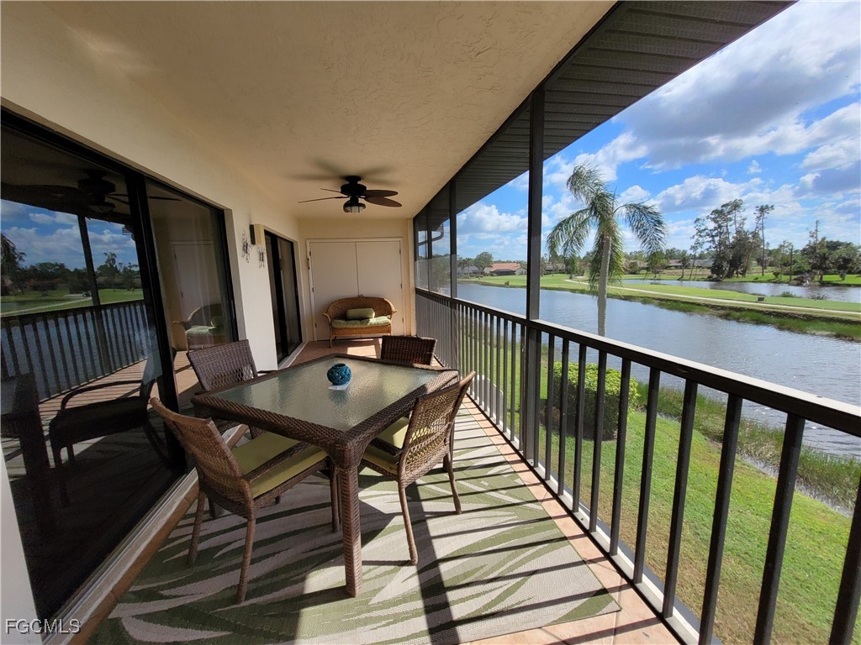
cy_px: 322
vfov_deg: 89.9
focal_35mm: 13
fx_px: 323
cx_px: 430
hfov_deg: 106.2
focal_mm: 1.74
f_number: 2.2
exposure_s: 1/752
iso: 40
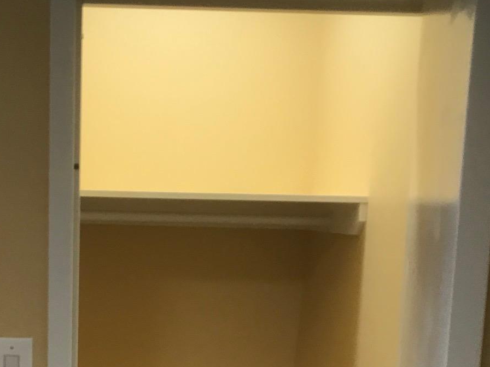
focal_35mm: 63
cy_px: 346
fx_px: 892
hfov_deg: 30.0
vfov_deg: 22.6
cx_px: 98
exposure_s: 1/15
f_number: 1.8
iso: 40
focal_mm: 3.99
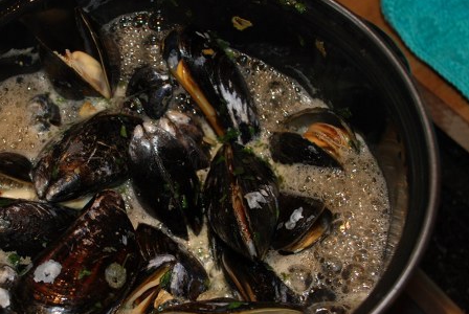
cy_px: 195
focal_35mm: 75
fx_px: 978
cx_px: 133
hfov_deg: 26.7
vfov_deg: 18.2
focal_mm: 28
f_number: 4
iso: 160
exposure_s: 1/60
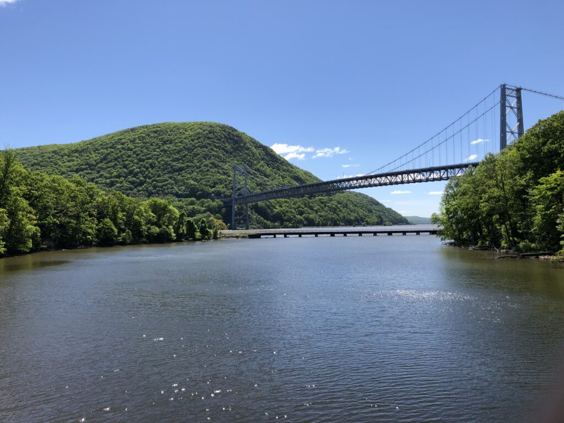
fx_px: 456
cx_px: 282
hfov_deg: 63.4
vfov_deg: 49.7
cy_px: 212
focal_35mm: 28
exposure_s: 1/1845
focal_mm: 3.99
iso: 20
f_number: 1.8
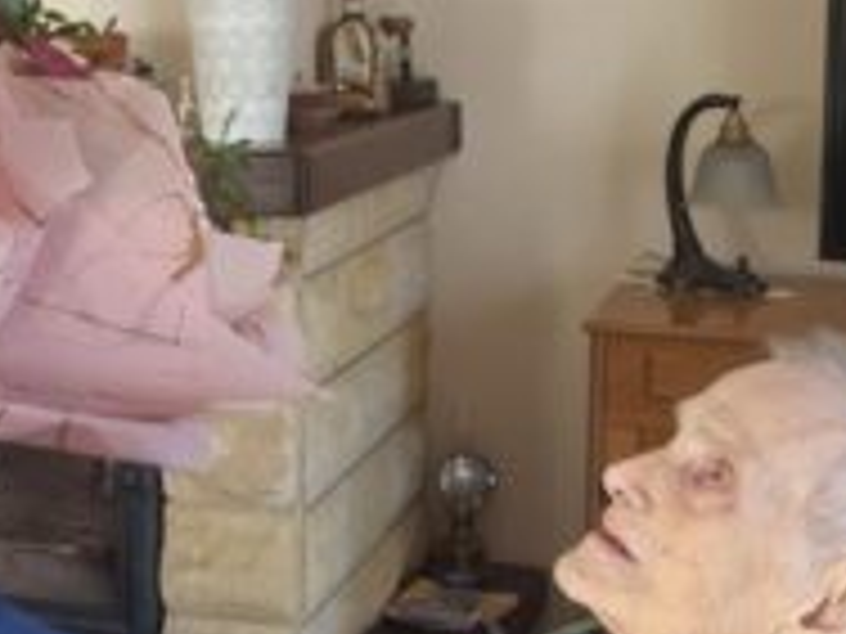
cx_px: -40
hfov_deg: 22.5
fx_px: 2028
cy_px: 207
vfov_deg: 17.7
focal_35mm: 83
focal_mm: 5.4
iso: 250
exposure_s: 1/100
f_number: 1.8
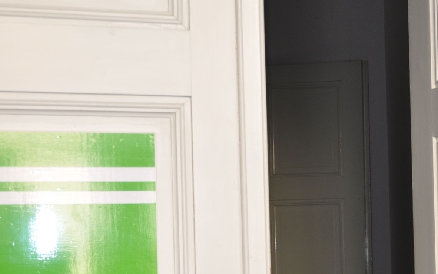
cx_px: 453
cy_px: 268
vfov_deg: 13.9
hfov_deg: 21.4
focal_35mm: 93
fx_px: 1110
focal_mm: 24
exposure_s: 1/60
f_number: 3.8
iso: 200
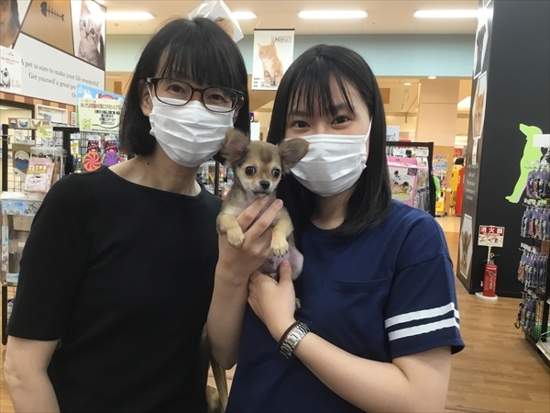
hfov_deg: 58.4
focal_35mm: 31
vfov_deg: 45.4
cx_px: 275
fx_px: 493
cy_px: 206
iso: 80
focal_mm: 3.3
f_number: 2.4
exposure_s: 1/33
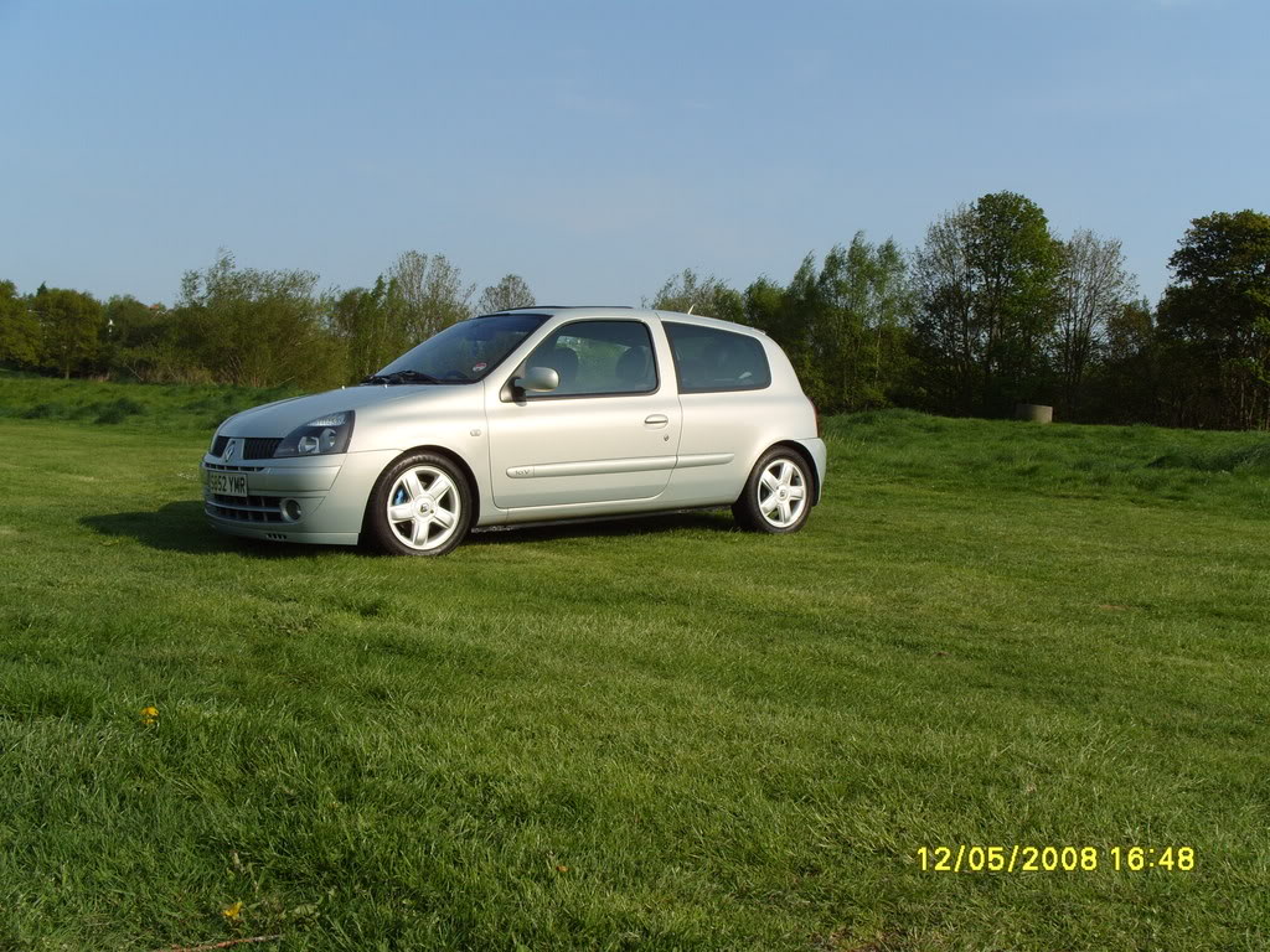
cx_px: 635
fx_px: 1284
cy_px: 476
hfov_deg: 52.6
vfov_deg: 40.7
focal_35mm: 35
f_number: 6.8
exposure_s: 1/350
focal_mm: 7.8
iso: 80
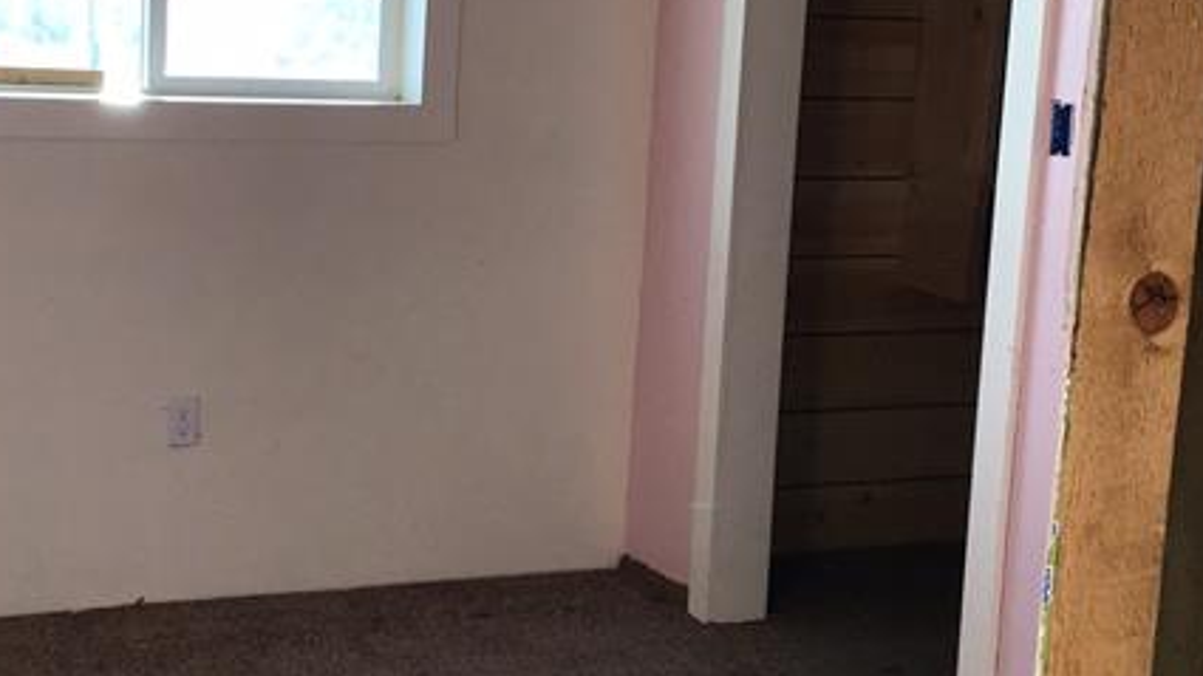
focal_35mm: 61
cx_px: 416
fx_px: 1946
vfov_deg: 19.7
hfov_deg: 34.1
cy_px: 297
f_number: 2.4
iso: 32
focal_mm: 3.3
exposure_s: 1/120
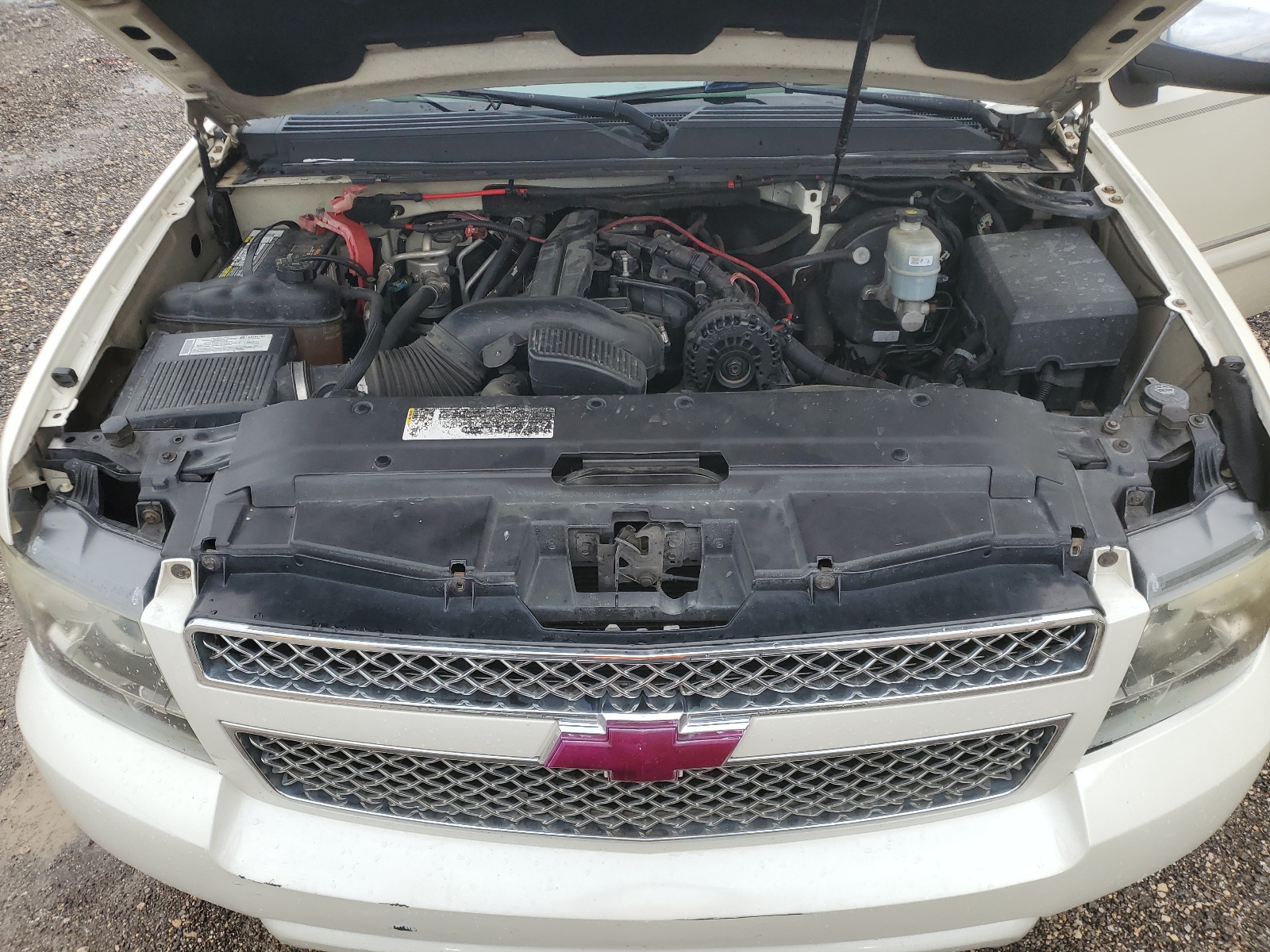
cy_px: 476
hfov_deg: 67.3
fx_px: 954
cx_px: 635
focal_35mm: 26
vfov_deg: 53.1
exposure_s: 1/909
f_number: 1.5
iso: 50
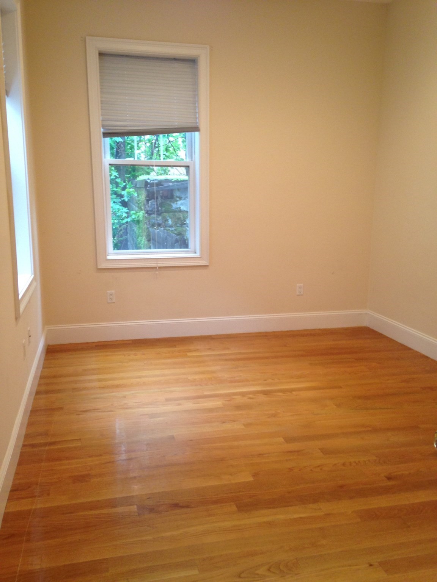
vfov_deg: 55.4
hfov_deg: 42.9
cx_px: 218
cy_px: 291
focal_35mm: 33
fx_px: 555
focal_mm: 4.12
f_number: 2.4
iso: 100
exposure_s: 1/20
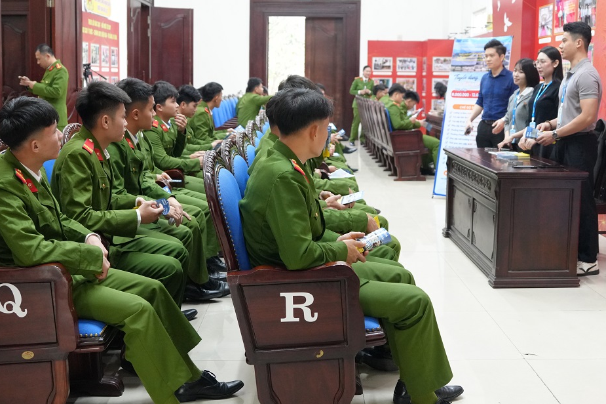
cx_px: 322
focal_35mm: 44
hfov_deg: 44.5
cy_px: 166
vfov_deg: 30.4
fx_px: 740
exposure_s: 1/160
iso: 2500
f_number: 2.8
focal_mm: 25
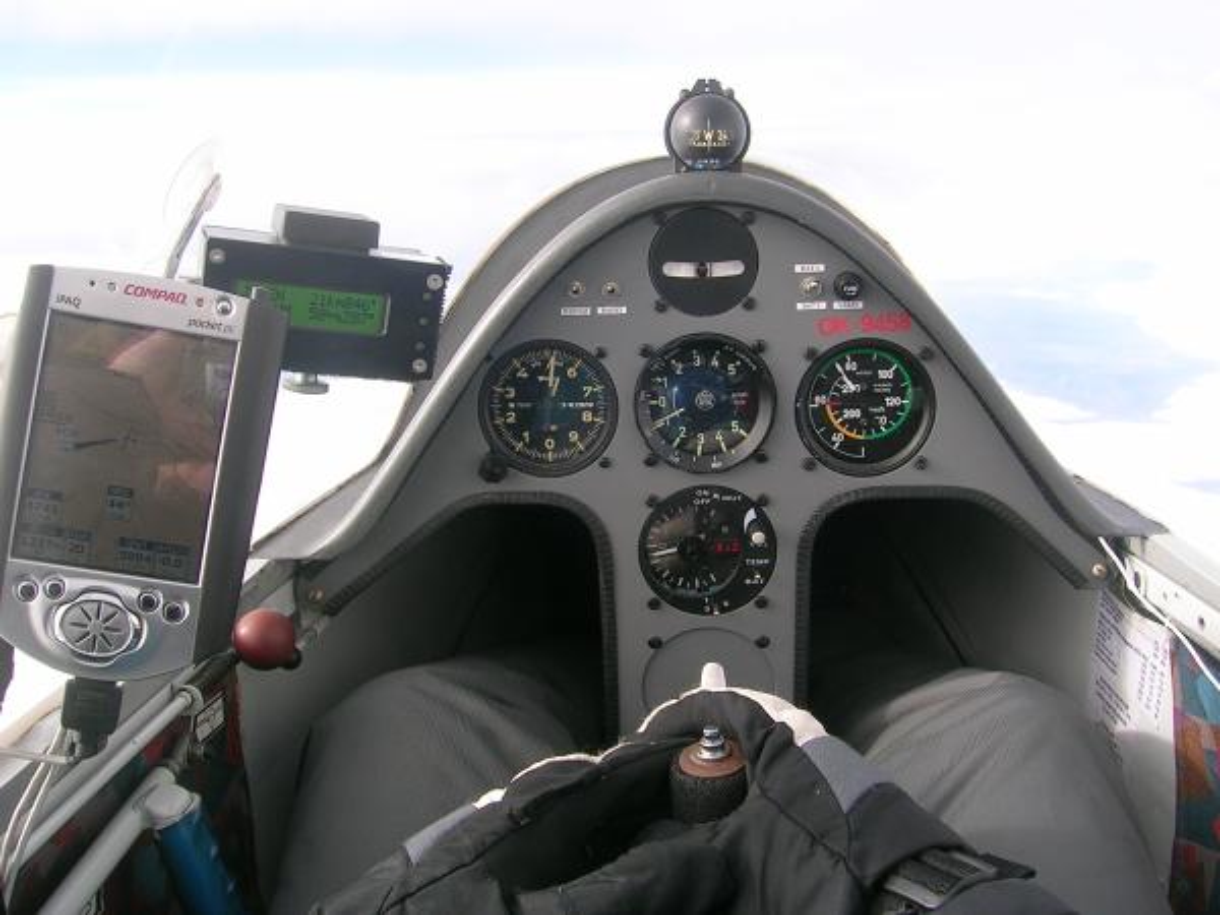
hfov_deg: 52.6
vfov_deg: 40.7
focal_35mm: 35
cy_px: 458
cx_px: 610
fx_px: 1234
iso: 50
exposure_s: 1/202
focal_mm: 5.4
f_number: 4.8
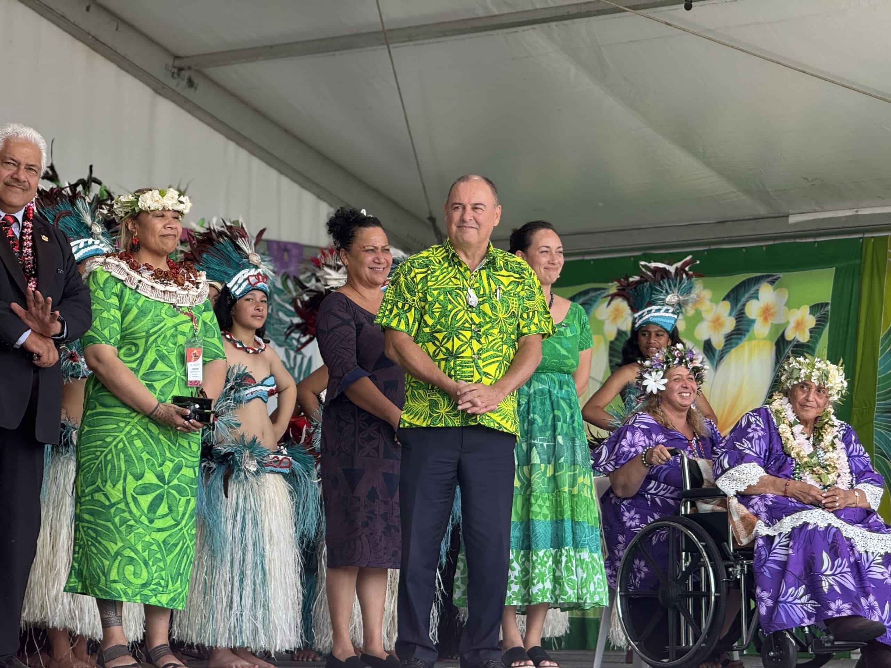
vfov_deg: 12.3
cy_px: 334
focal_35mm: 120
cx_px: 446
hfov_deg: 16.4
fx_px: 3089
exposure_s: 1/276
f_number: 2.8
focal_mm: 15.66
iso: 64
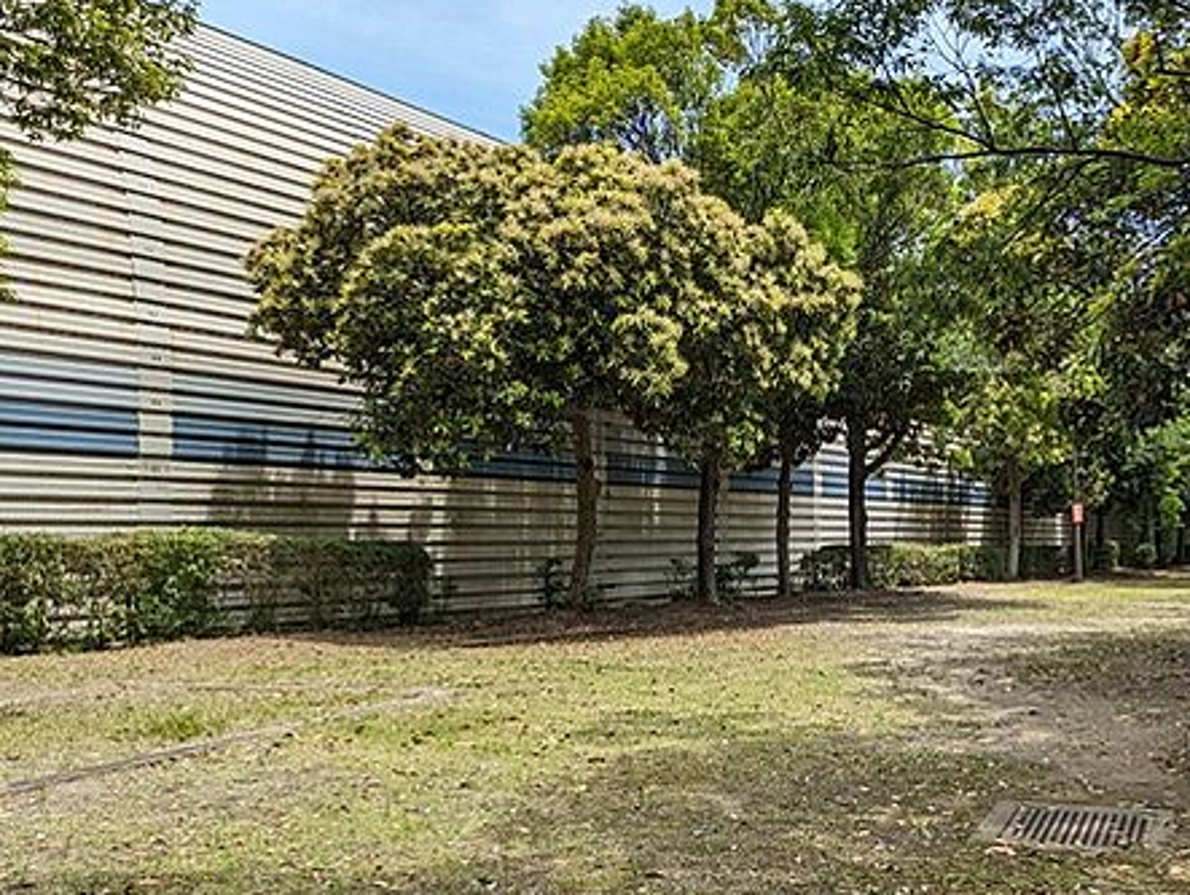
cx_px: 768
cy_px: 538
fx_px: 1239
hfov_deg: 50.6
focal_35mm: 36
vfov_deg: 39.5
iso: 45
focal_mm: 5.43
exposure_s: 1/1919
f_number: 1.89
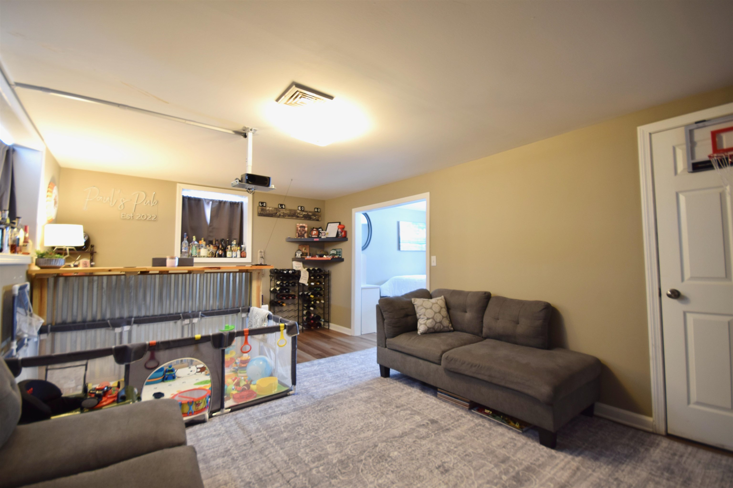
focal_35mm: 15
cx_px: 366
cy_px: 244
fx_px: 305
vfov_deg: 77.3
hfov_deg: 100.4
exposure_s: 1/2
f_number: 6.3
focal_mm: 10
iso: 200
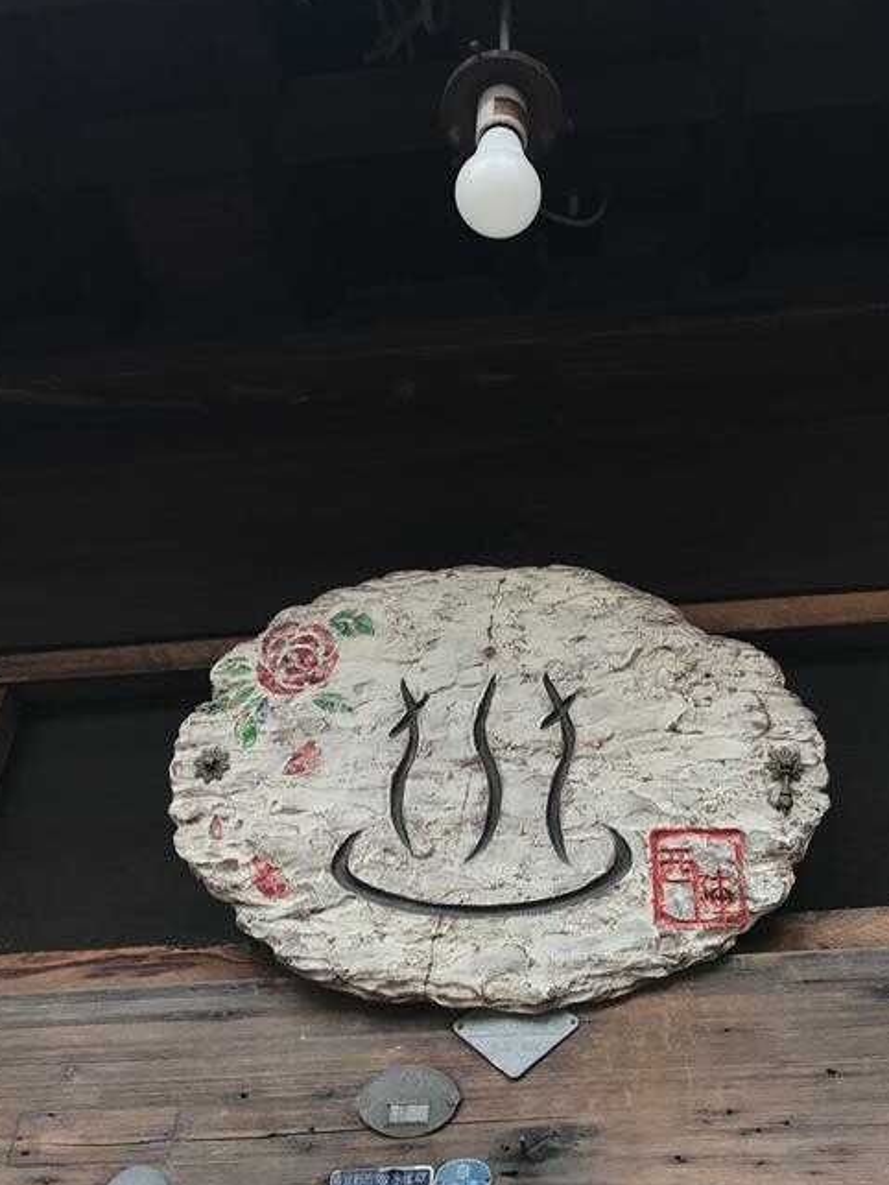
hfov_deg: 40.5
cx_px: 542
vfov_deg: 52.6
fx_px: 1198
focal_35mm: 35
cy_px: 554
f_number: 1.8
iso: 25
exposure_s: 1/60
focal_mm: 3.99
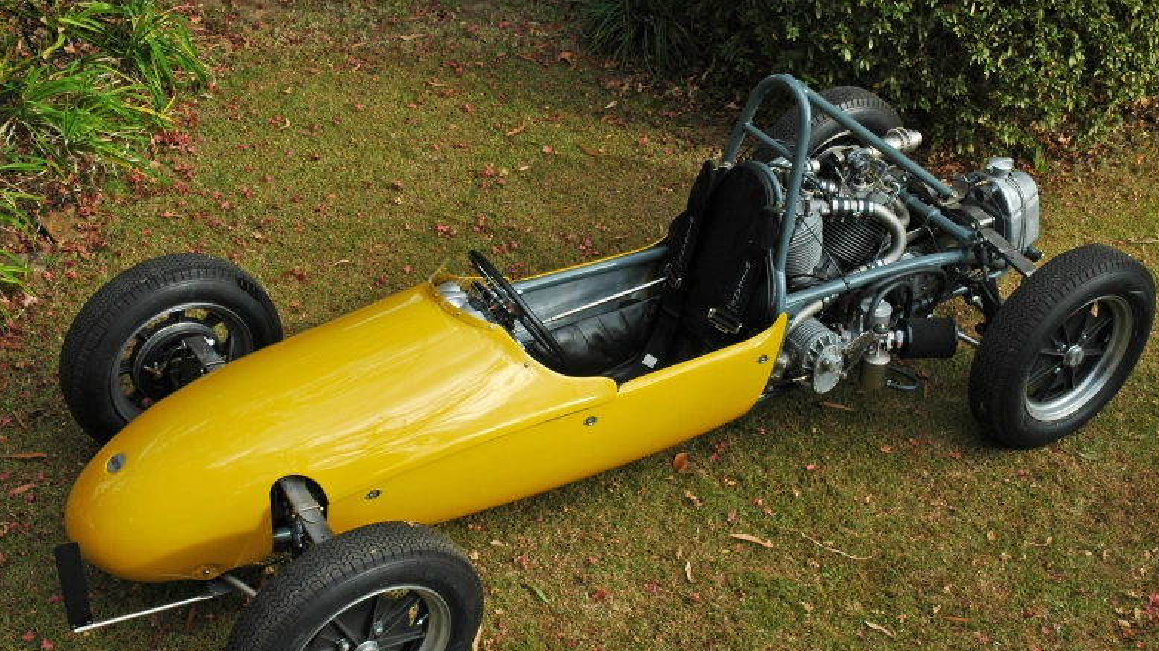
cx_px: 582
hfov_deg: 44.1
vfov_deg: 25.6
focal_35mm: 47
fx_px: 1430
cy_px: 391
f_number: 8
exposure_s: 1/160
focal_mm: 29
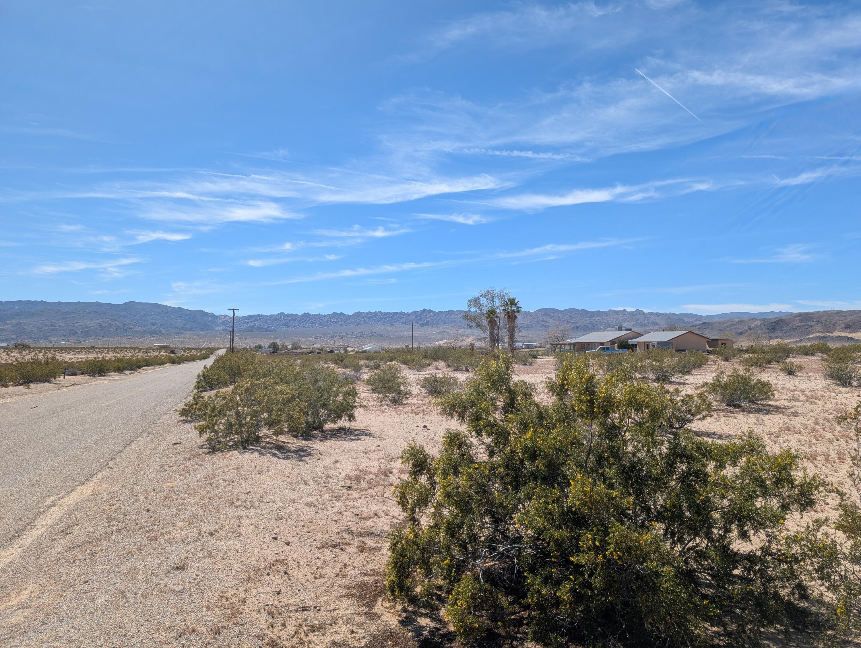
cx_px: 430
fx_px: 598
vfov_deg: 56.9
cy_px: 324
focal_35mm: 24
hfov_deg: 71.5
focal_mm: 6.9
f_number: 1.68
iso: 22
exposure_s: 1/1381
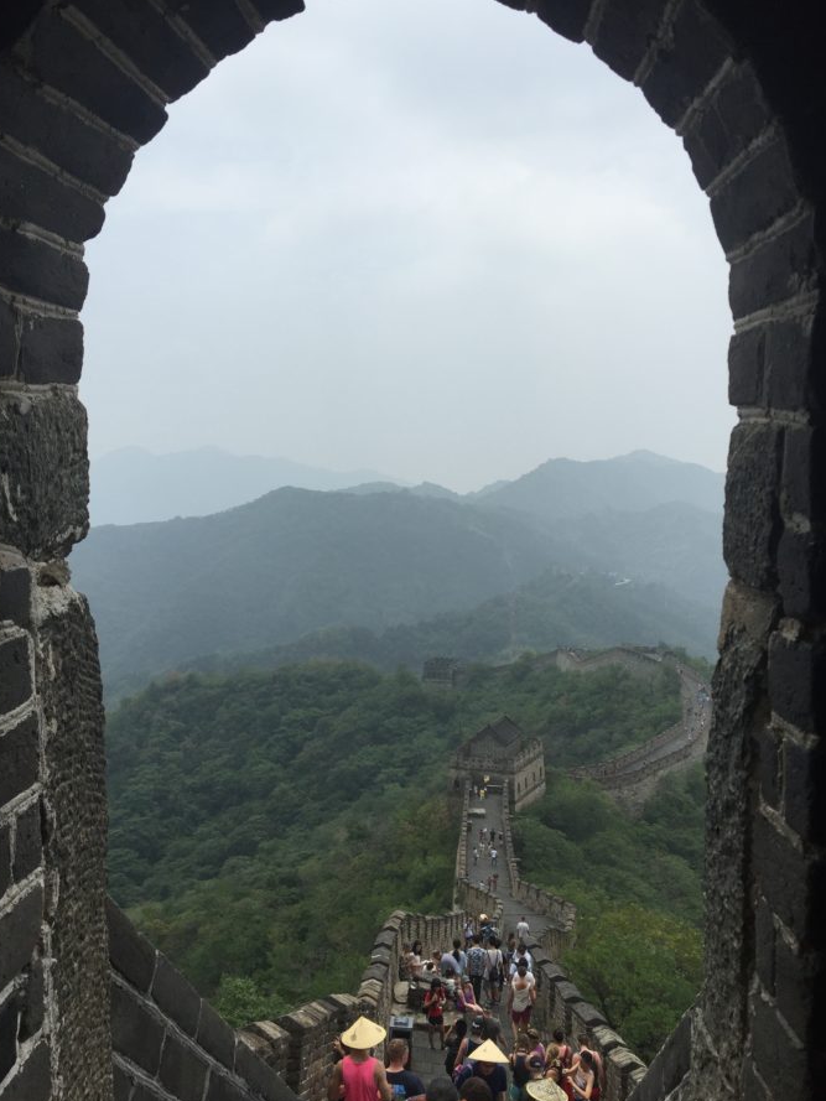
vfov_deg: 58.3
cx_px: 403
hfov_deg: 45.4
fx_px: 986
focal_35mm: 31
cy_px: 526
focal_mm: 4.15
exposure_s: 1/3300
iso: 32
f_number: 2.2
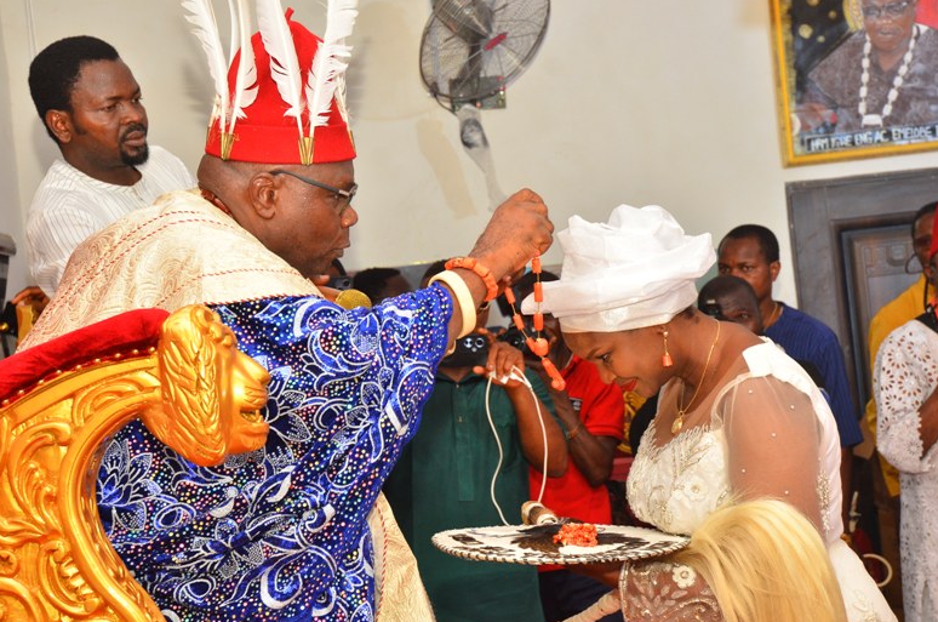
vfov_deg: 21.8
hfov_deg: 32.4
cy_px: 318
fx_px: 1612
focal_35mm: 62
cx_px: 476
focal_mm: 40
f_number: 6.3
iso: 800
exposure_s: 1/60
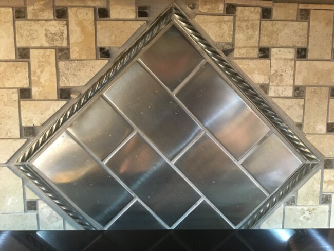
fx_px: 280
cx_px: 167
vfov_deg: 48.3
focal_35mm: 29
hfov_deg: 61.6
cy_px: 126
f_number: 2.2
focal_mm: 4.15
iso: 250
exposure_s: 1/15
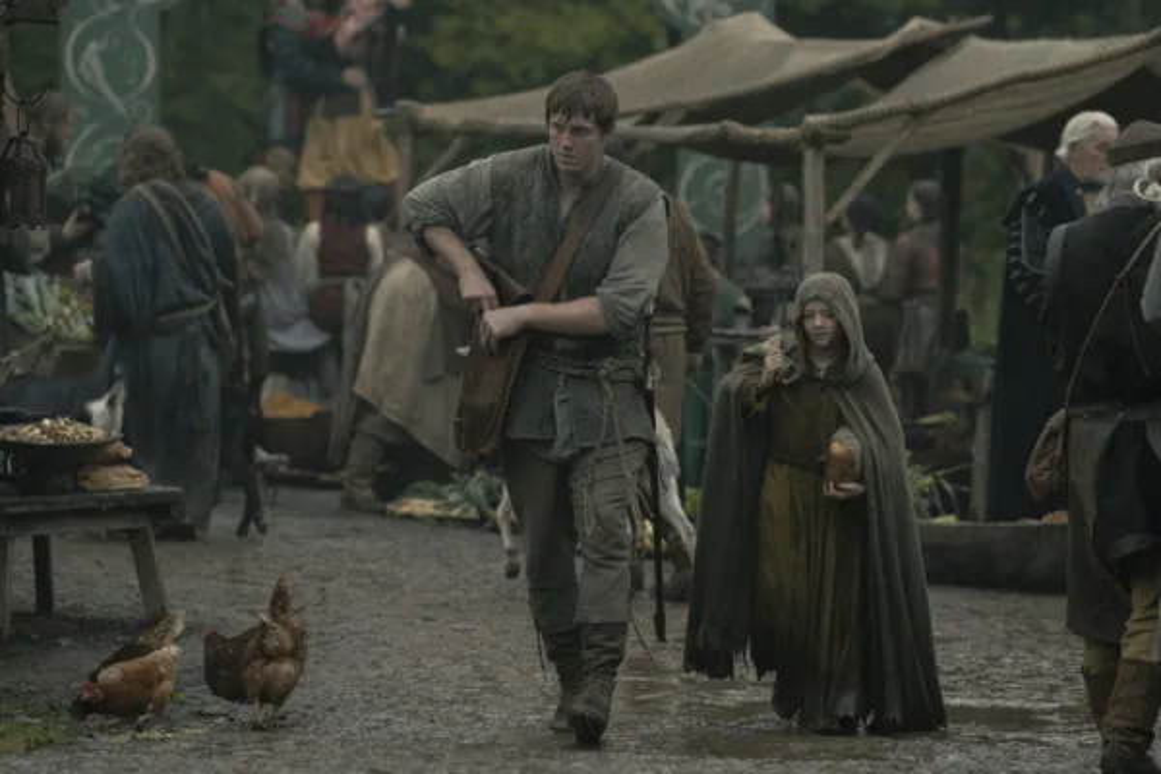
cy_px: 387
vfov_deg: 6.9
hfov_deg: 10.3
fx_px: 6449
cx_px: 580
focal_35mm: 200
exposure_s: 1/1250
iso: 1600
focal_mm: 200
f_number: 4.5
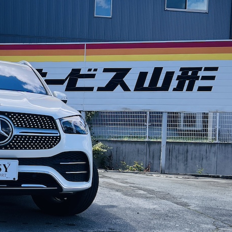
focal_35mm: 58
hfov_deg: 28.9
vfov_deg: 29.4
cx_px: 44
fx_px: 440
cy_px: 149
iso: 50
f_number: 1.5
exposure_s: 1/1669
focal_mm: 5.7
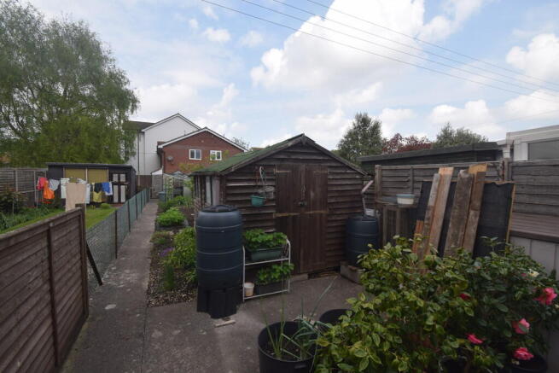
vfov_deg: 77.4
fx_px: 233
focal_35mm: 15
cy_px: 186
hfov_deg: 100.4
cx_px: 280
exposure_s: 1/250
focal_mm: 10
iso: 200
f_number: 8
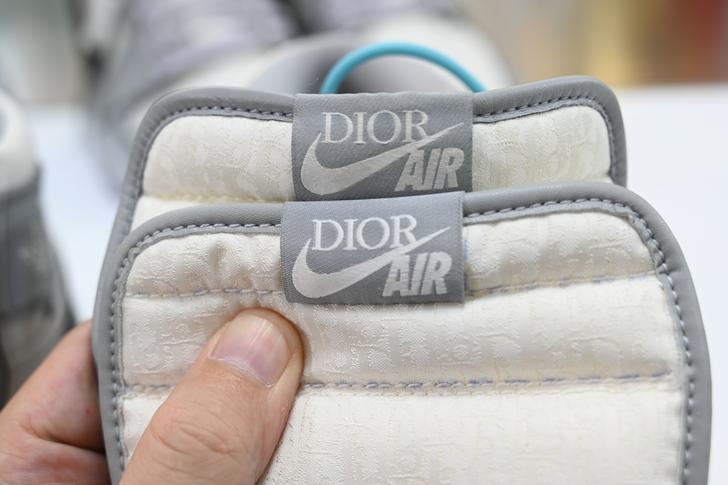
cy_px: 242
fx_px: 990
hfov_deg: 40.4
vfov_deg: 27.5
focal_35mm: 49
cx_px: 364
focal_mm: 49
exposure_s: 1/100
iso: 640
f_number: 5.6
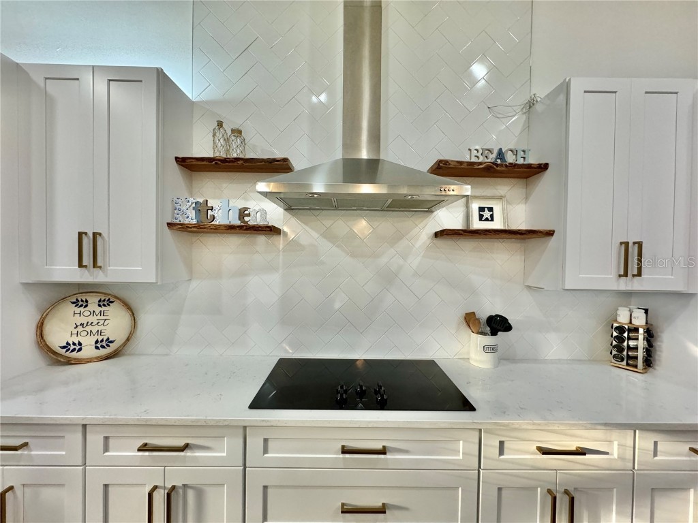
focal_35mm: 14
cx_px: 349
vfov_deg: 85.7
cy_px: 262
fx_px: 282
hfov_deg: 102.1
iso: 320
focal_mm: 2.22
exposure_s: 1/120
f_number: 2.2
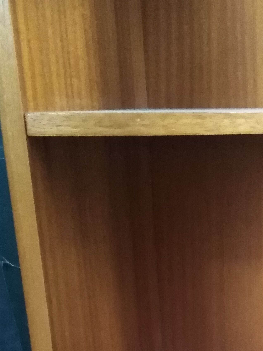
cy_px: 359
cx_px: 250
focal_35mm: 64
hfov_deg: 22.2
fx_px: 648
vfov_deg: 28.2
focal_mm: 3.46
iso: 2641
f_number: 2.2
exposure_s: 1/12.5
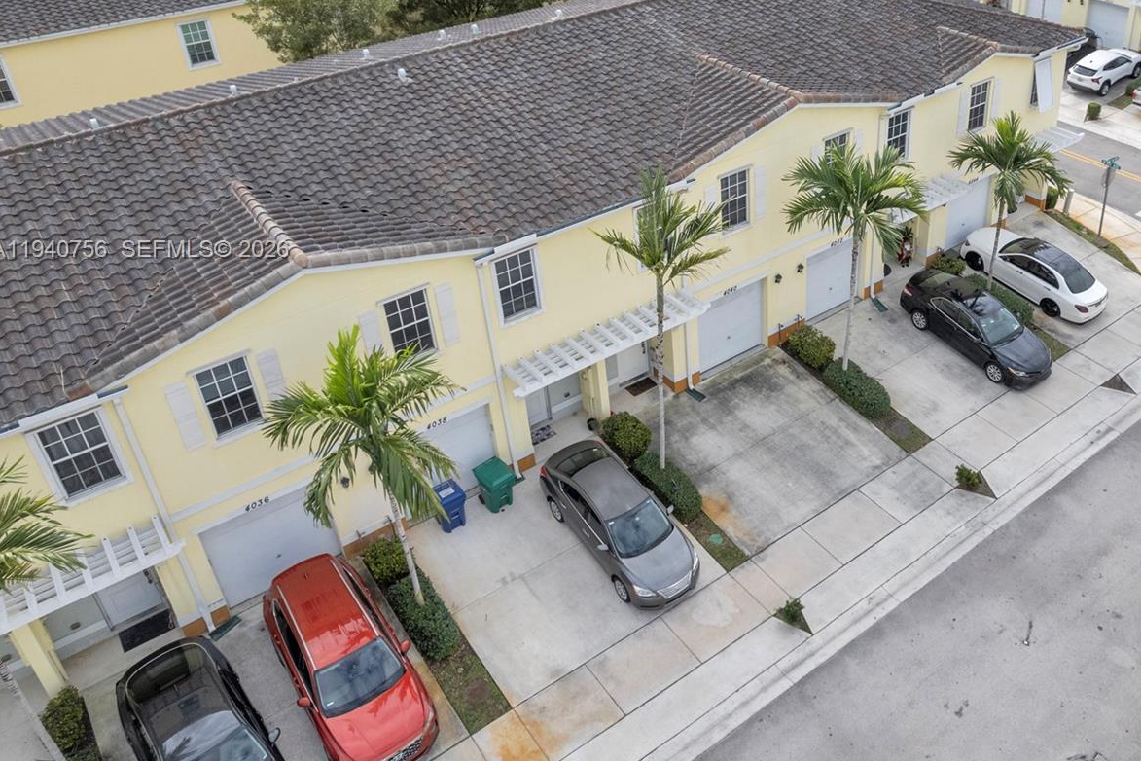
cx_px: 765
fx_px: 951
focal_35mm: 30
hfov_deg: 60.4
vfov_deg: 43.0
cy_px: 252
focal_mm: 8.38
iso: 130
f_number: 2.8
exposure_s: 1/2000
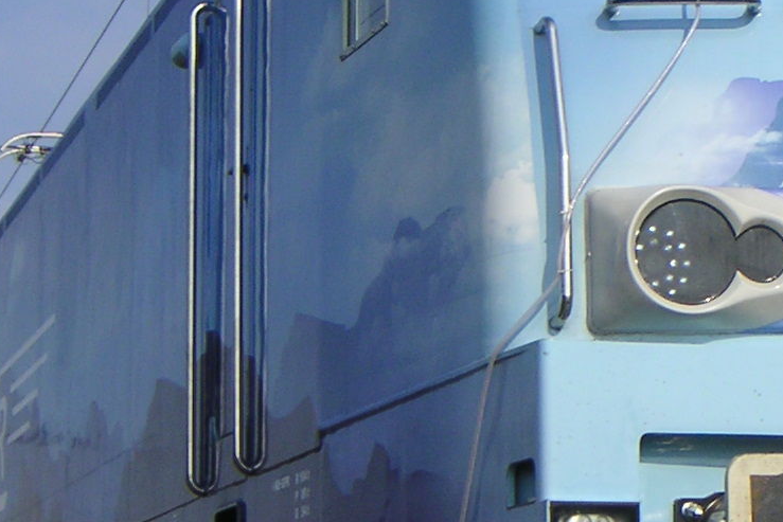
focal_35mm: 121
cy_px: 293
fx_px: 2632
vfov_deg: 11.3
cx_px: 680
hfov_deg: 16.7
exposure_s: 1/180
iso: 50
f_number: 6.7
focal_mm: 6.5
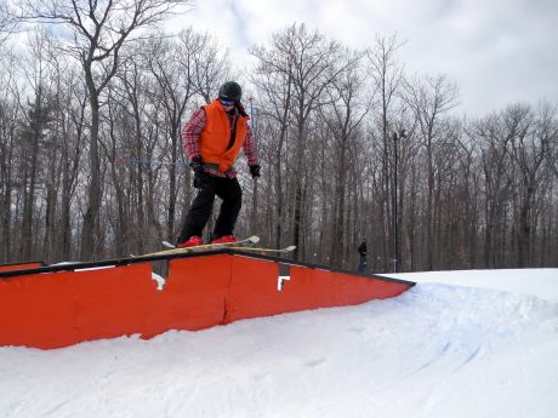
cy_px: 265
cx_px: 212
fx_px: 758
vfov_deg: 30.7
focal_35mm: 47
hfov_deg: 40.2
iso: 64
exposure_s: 1/775
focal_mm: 6.3
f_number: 3.5
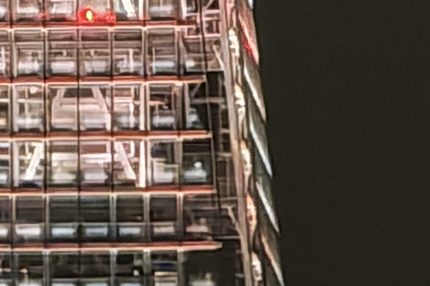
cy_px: -230
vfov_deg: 0.8
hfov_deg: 1.2
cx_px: 62
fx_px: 21100
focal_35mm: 1767
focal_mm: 22.48
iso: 3200
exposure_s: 1/7
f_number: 2.6
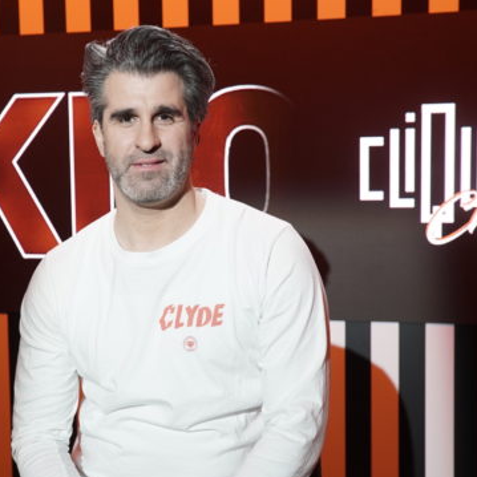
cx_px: 157
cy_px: 232
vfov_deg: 26.9
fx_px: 998
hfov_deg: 26.7
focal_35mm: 64
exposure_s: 1/80
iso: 1600
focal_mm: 45
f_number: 5
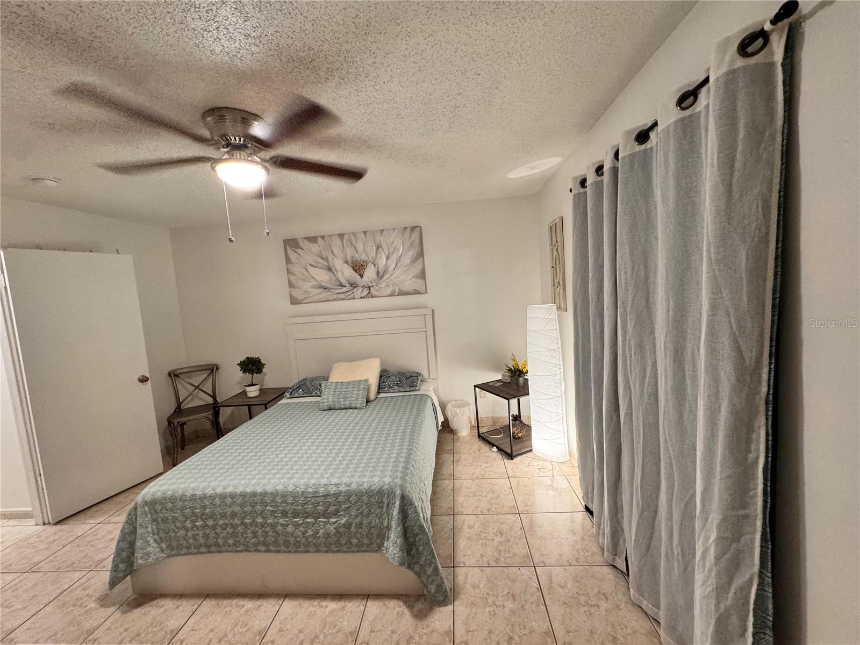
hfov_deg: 102.1
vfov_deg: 85.7
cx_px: 430
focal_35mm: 14
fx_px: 348
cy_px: 322
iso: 400
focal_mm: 2.22
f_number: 2.2
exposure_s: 1/60
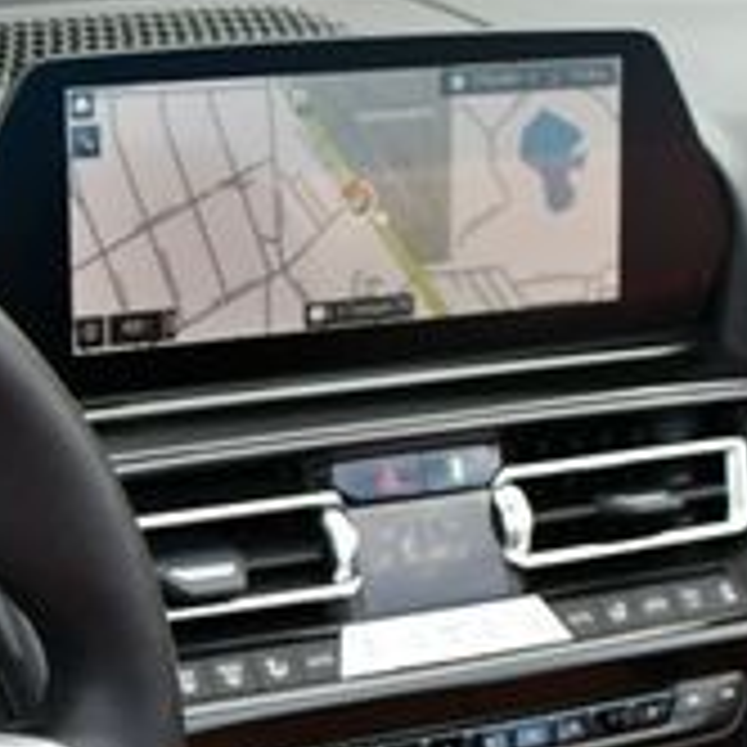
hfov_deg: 14.2
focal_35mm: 118
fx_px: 2881
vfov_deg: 14.6
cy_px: 729
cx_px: -202
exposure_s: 1/250
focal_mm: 18
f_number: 5
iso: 400
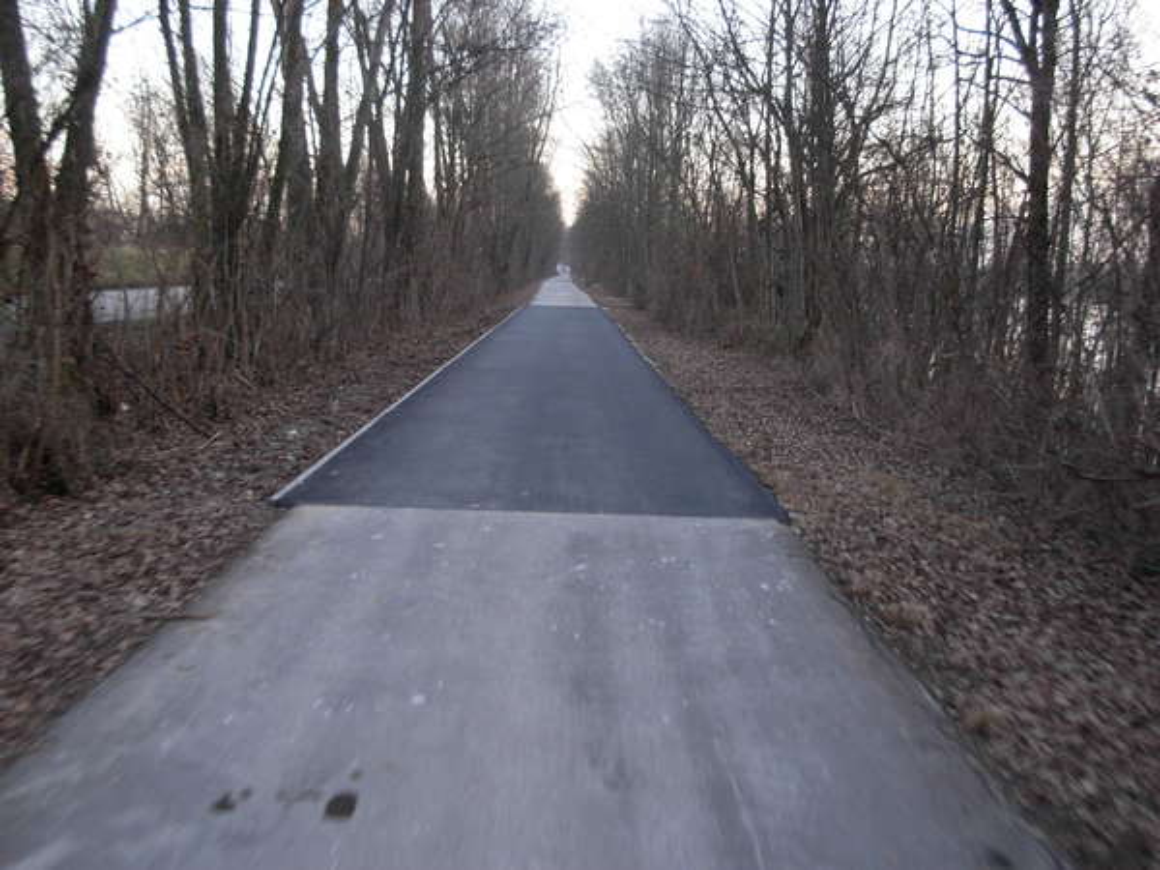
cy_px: 435
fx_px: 1273
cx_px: 580
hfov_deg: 49.0
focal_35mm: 38
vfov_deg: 37.7
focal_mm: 6.3
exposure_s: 1/104
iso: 79
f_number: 2.9
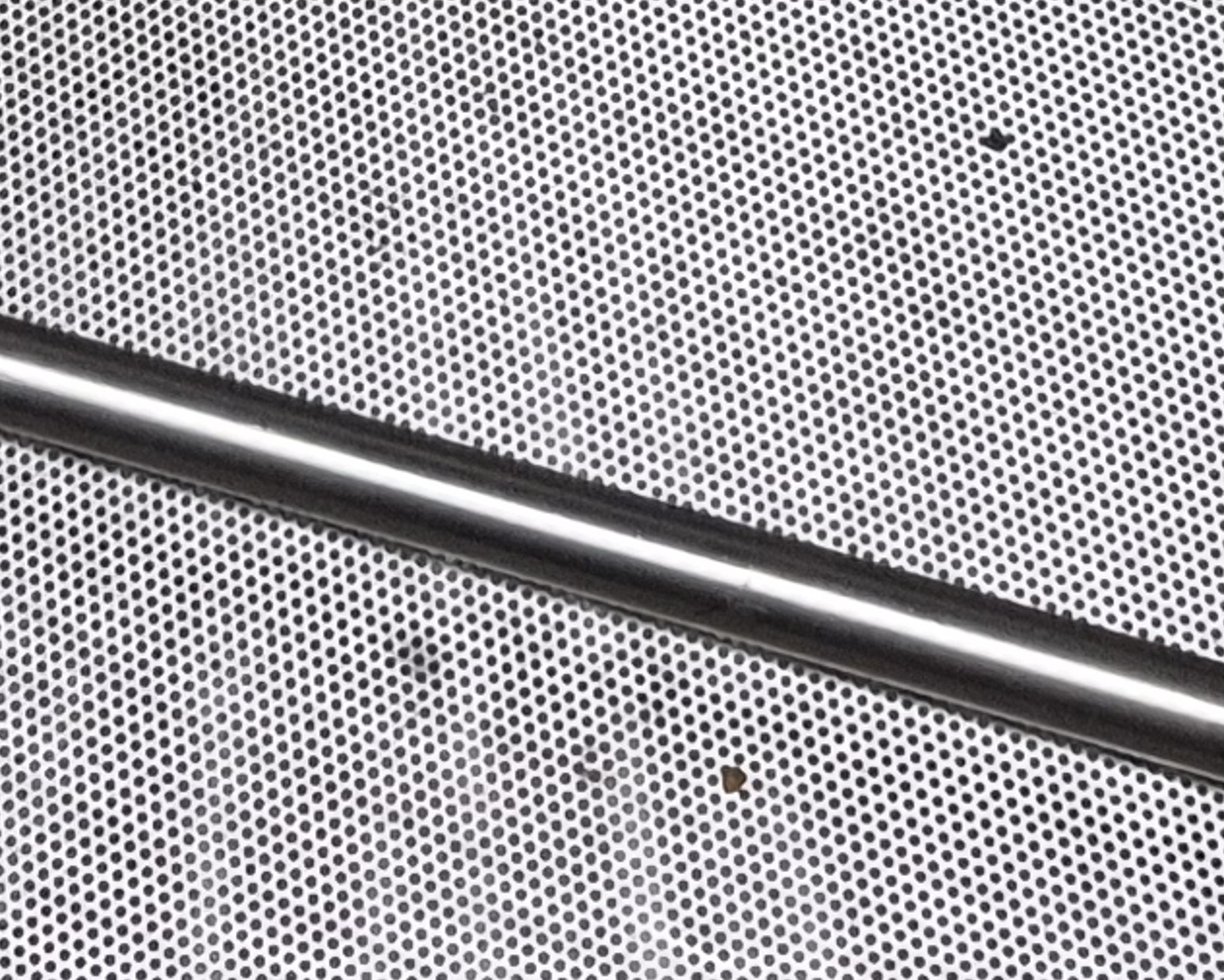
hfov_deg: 13.5
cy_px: -1362
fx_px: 5146
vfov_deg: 9.6
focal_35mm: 142
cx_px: 337
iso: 800
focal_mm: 5.4
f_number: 1.8
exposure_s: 1/60
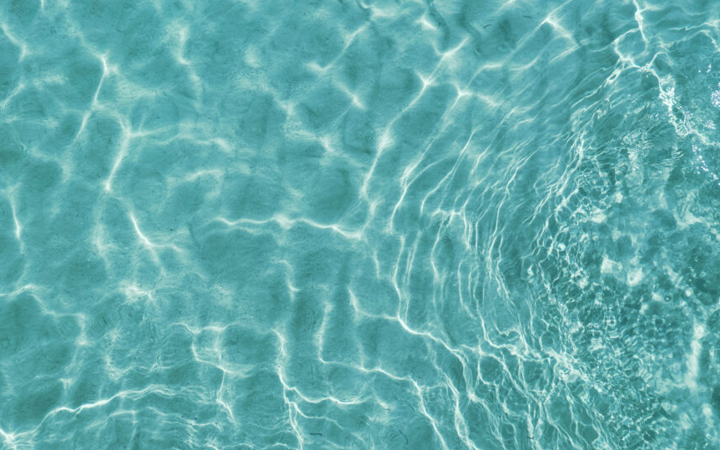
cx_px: 356
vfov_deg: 24.5
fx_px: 1032
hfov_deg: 38.5
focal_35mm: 53
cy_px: 278
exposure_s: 1/800
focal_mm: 29
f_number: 5
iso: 100
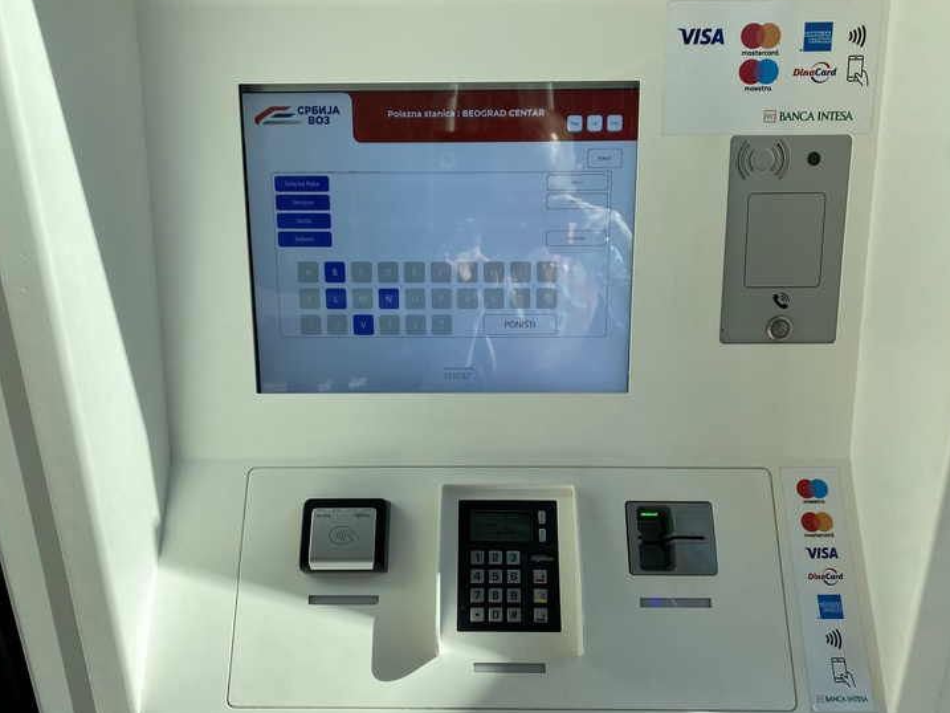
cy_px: 376
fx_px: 796
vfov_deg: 48.2
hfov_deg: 61.7
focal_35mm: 29
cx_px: 476
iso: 32
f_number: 1.8
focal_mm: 4.25
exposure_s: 1/1093
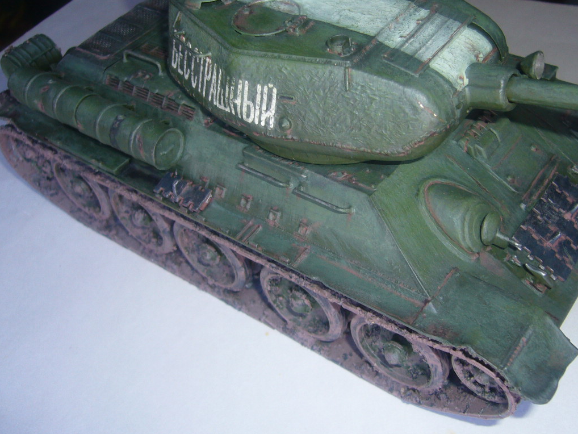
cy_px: 169
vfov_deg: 32.8
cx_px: 308
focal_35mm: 44
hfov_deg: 42.9
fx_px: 735
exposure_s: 1/60
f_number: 2.8
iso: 80
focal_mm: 5.8
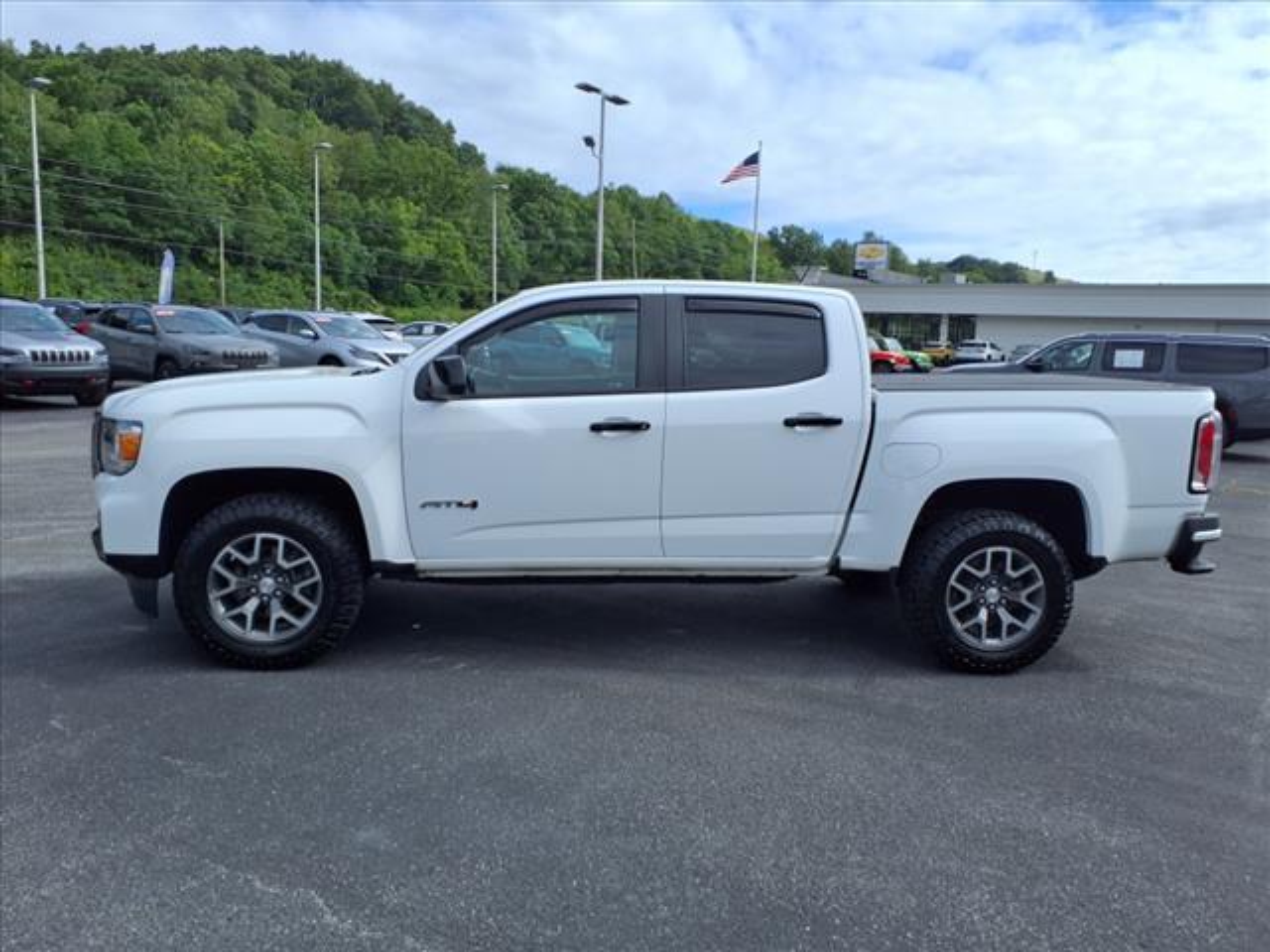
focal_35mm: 27
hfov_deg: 65.3
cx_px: 635
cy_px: 476
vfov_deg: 51.4
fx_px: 991
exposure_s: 1/2000
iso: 40
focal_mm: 3.58
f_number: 1.9
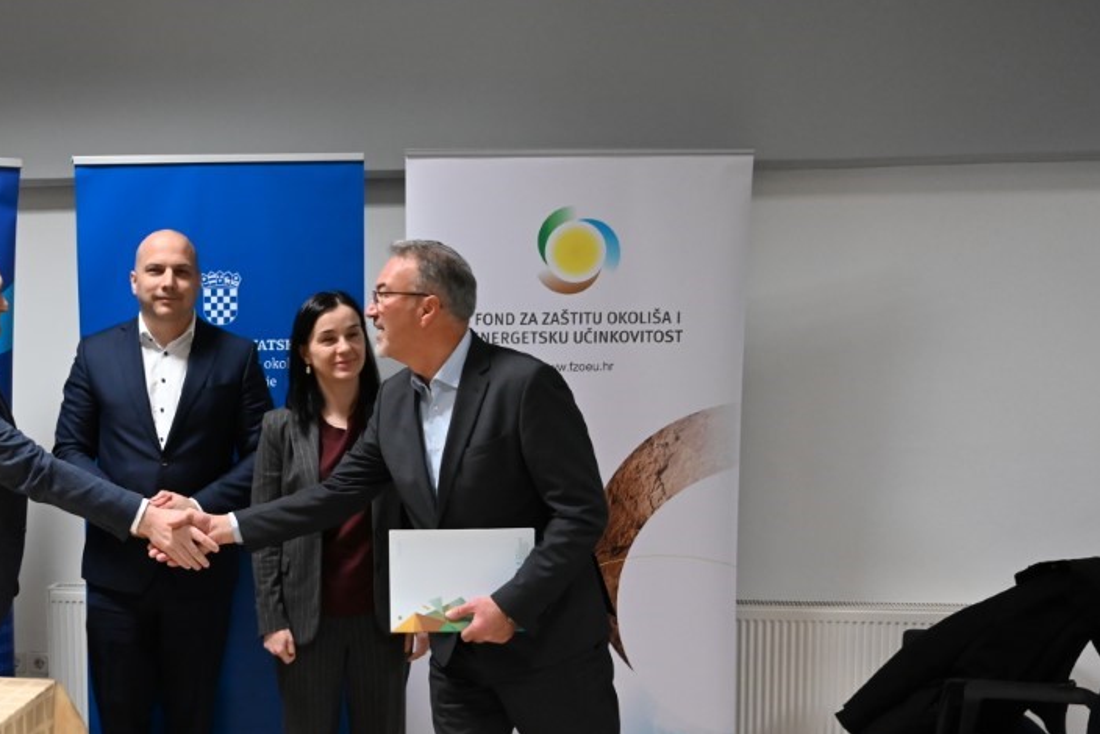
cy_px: 453
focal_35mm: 49
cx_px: 312
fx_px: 1498
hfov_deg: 39.5
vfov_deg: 27.5
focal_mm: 30
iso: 3200
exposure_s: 1/100
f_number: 4
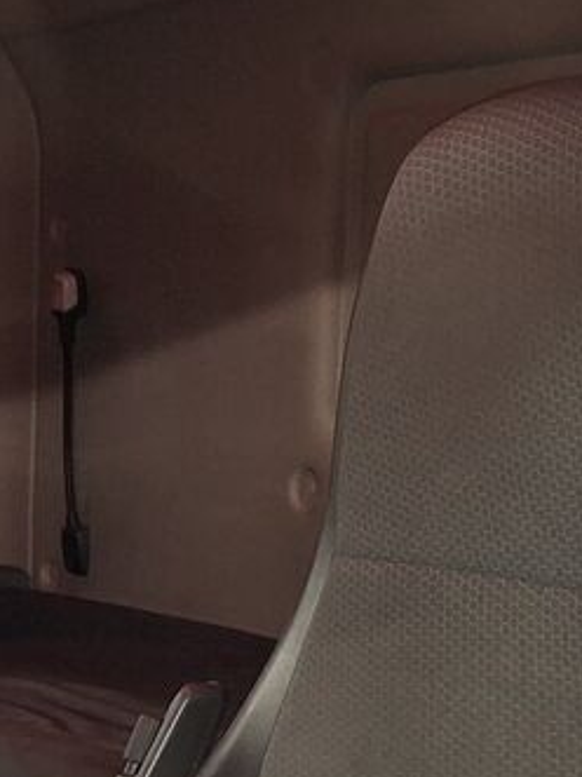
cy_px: 925
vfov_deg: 20.6
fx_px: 1996
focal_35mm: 89
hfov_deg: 14.6
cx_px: -458
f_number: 1.8
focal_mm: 5.54
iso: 250
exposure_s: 1/50
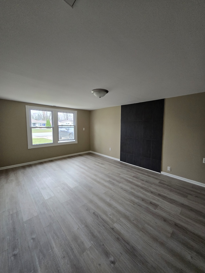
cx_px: 102
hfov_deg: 89.9
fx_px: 103
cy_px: 136
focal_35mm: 13
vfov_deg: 106.2
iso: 200
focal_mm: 1.7
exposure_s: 1/60.2
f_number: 2.2
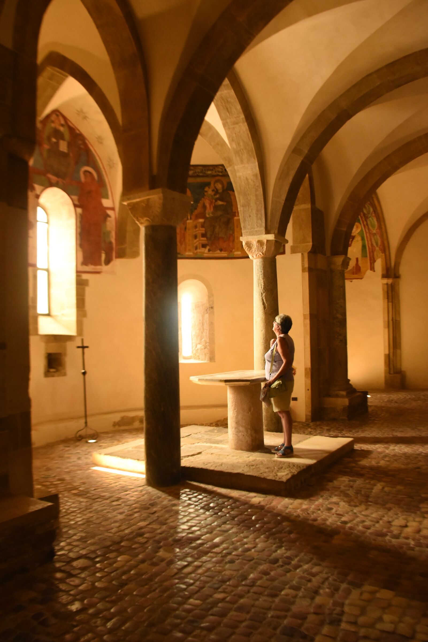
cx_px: 214
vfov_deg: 67.4
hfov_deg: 47.9
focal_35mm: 27
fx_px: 481
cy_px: 321
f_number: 3.5
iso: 1600
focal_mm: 18
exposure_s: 1/30
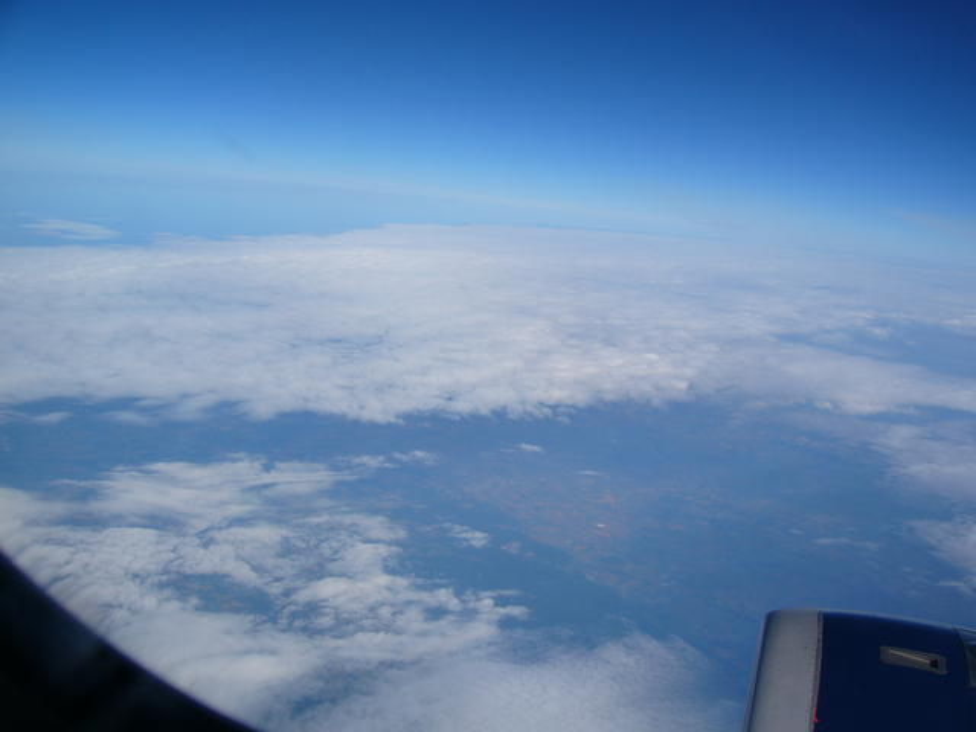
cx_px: 488
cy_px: 366
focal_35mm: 35
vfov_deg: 40.7
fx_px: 987
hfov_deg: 52.6
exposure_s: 1/320
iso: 50
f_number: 8
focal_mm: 5.8
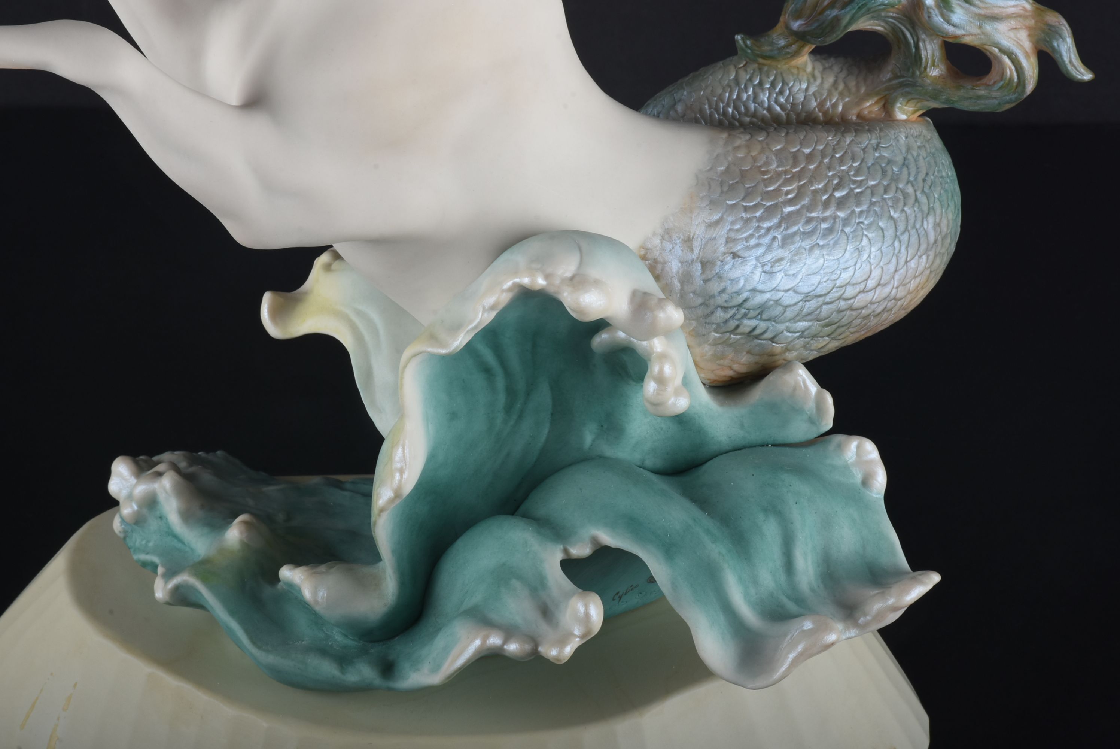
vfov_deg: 9.2
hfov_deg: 13.7
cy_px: 374
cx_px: 560
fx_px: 4670
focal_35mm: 150
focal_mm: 100
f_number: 25
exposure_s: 1/250
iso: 320
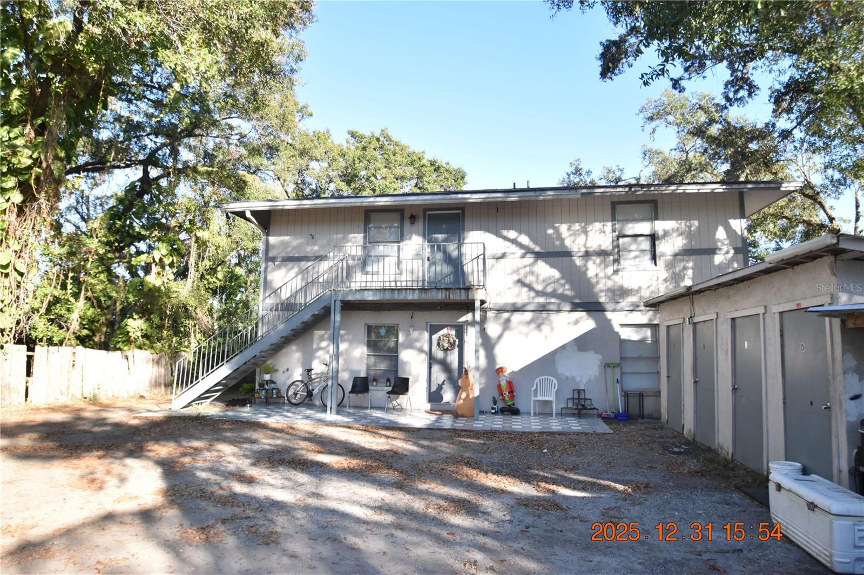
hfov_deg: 81.2
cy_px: 288
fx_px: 504
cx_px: 432
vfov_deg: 59.5
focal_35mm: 21
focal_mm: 14
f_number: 3.8
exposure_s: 1/1500
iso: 800
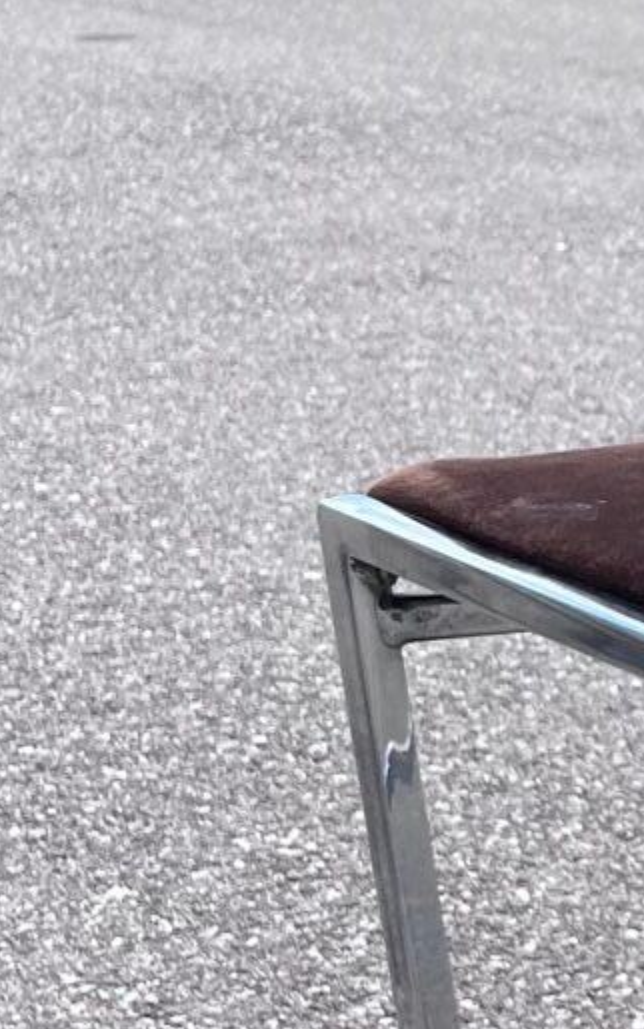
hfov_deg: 10.7
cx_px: 1436
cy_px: 669
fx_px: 3028
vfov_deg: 19.2
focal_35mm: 108
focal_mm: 5.1
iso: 50
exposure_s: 1/1163
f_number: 1.6
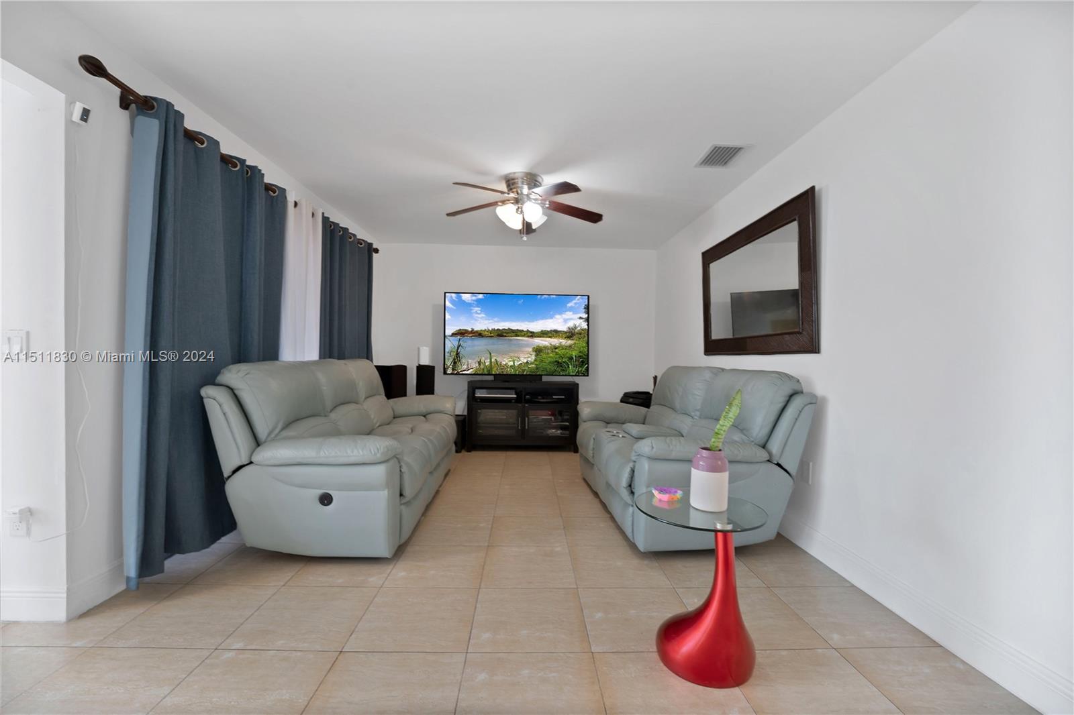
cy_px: 358
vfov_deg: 78.8
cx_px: 537
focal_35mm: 15
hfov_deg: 101.9
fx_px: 435
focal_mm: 14.6
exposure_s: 13
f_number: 9
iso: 100
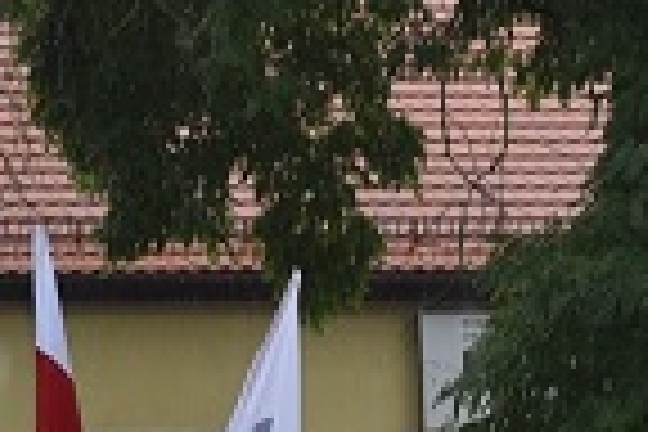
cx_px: -713
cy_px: 128
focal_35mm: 200
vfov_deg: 6.9
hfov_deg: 9.5
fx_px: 3600
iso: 320
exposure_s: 1/125
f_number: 5.6
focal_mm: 32
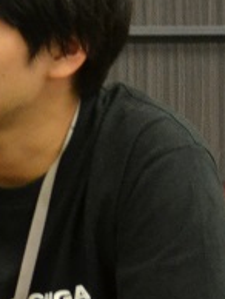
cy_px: 193
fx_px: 2439
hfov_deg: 5.2
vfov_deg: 7.0
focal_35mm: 282
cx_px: -190
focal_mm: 38
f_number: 5
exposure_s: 1/30
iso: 1600
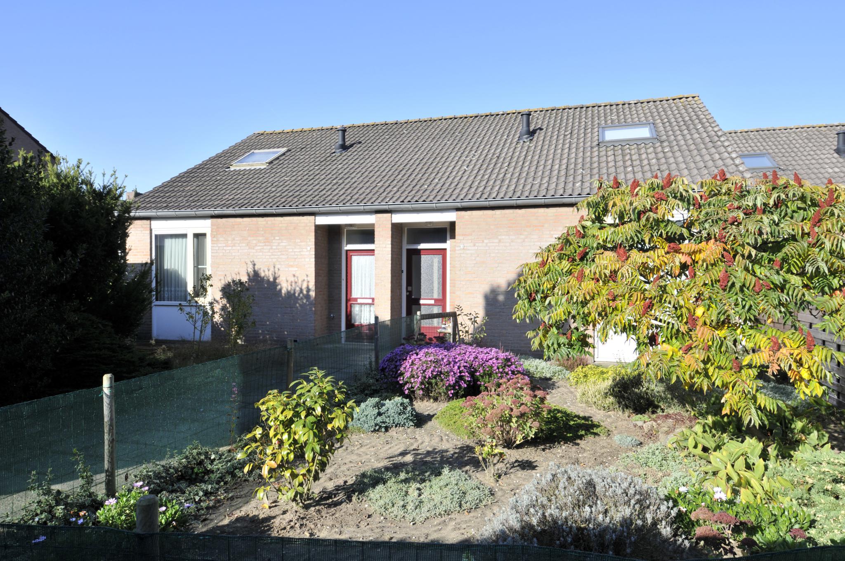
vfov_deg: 56.0
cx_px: 422
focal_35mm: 22
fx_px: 527
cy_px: 280
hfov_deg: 77.4
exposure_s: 1/250
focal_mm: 15
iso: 200
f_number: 9
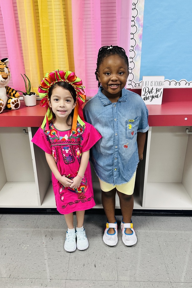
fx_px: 224
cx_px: 90
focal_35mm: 28
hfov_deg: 46.4
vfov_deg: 65.5
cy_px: 145
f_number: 1.78
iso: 200
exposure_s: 1/60
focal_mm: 6.86
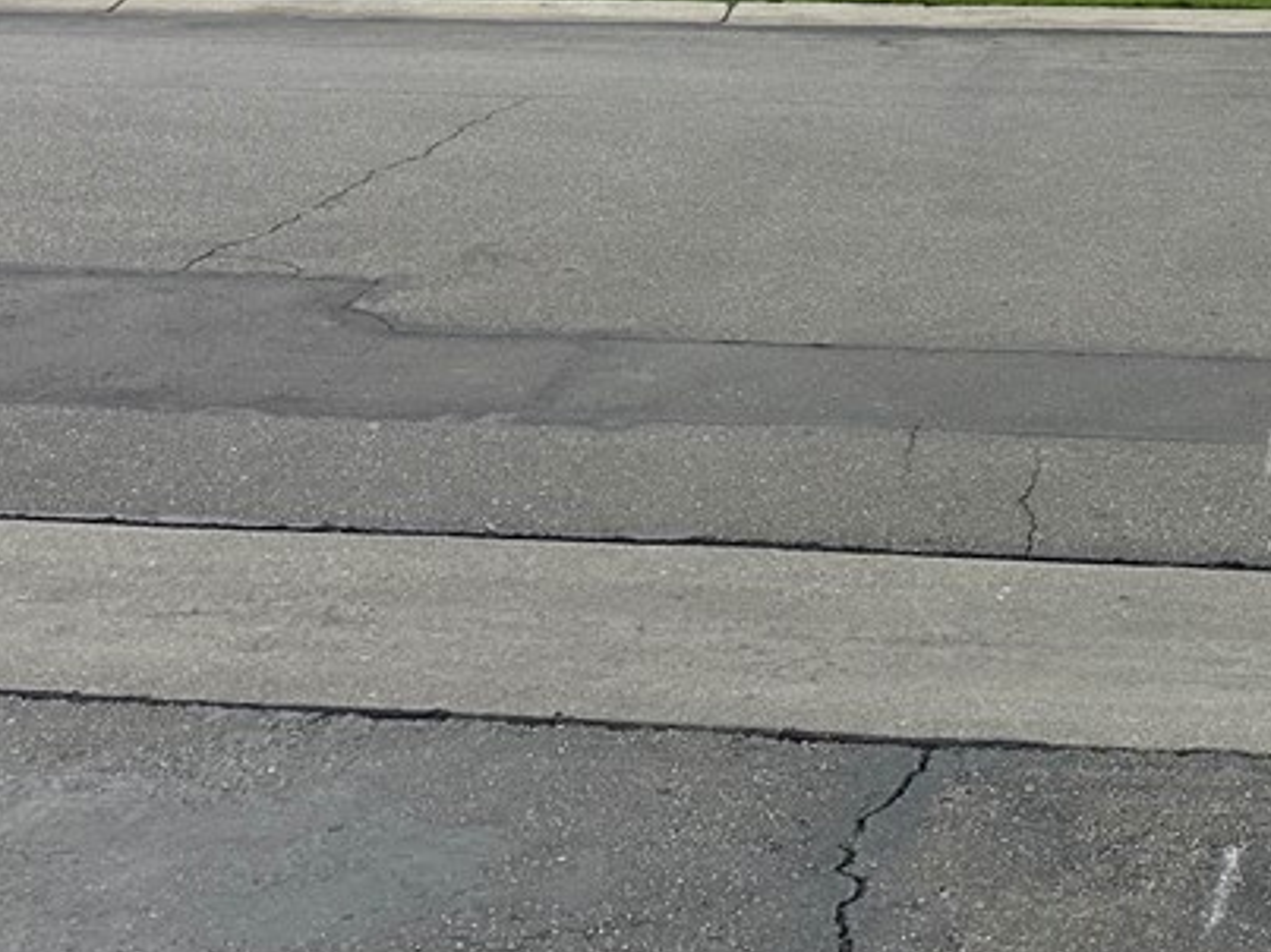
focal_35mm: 61
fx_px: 2239
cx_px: 1044
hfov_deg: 30.8
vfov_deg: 22.6
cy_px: -113
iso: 80
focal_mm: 6.86
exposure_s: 1/6623
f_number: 1.78
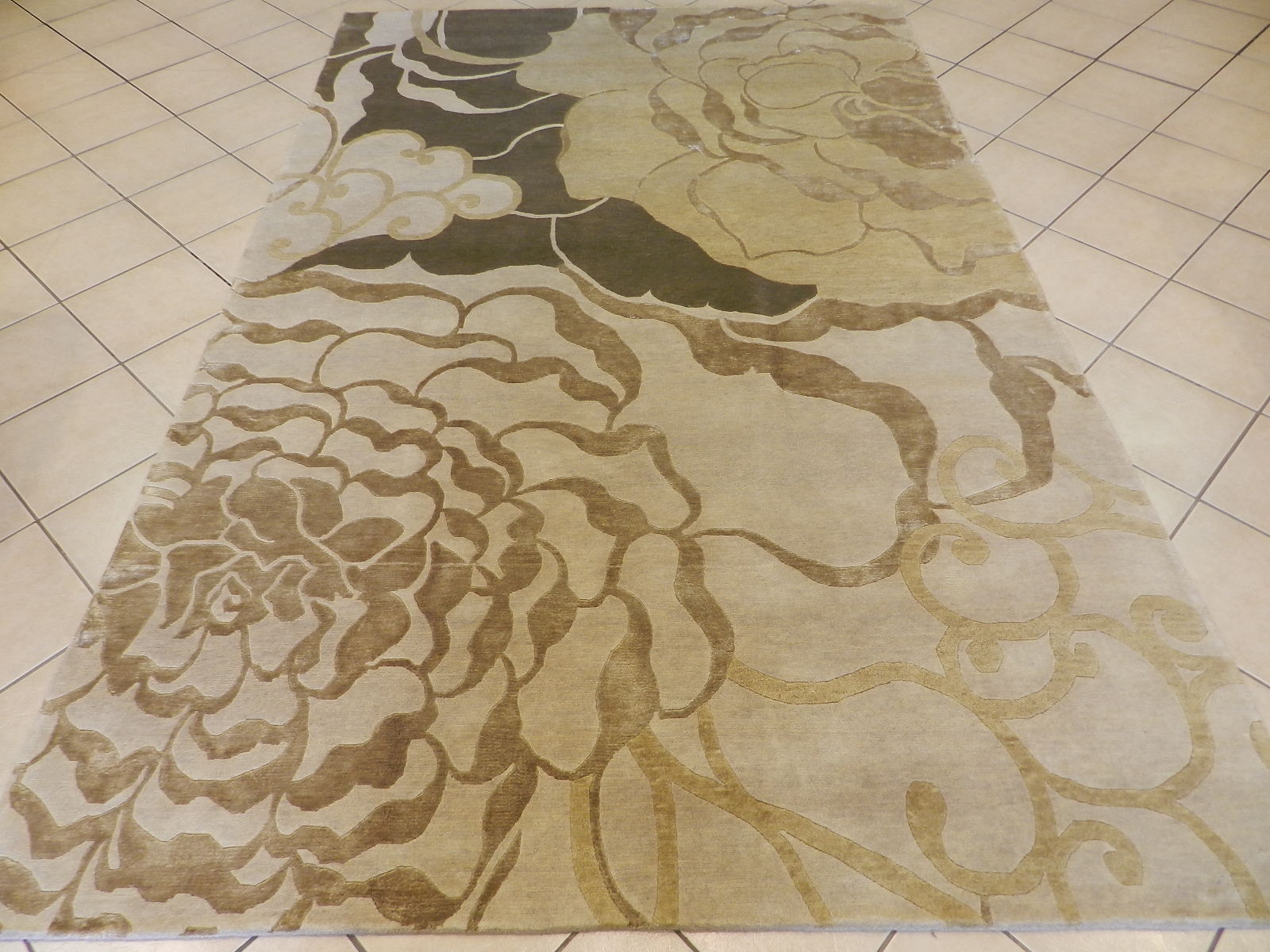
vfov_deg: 58.9
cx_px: 635
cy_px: 476
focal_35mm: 23
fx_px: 844
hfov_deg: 73.9
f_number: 3.4
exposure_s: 1/50
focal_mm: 4
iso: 160
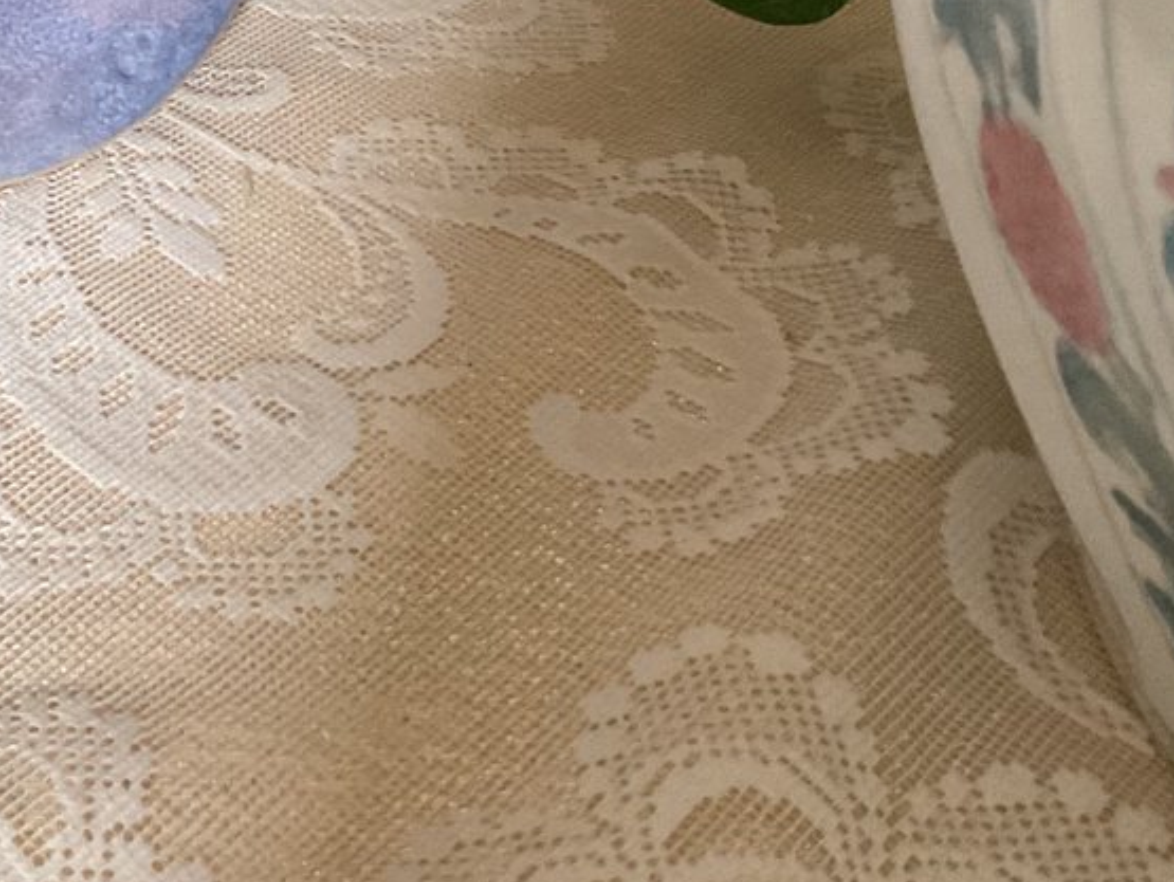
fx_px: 2681
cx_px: 126
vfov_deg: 17.6
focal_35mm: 79
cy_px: -238
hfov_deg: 24.0
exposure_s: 1/60
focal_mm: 3
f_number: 1.8
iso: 200
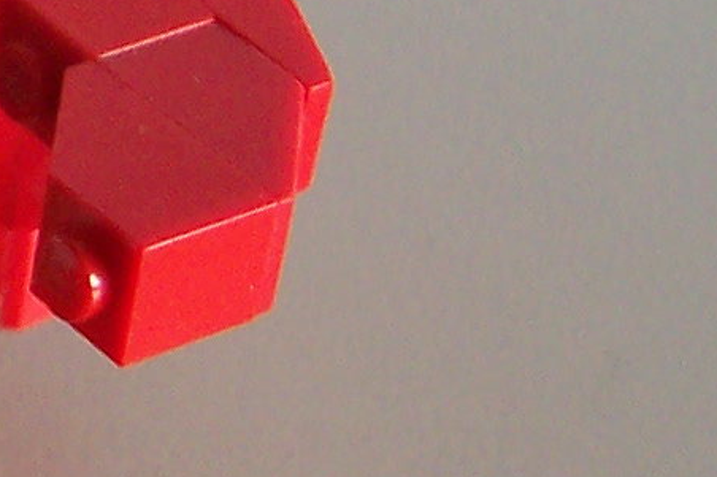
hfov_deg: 11.0
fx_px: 3444
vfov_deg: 7.8
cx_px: -630
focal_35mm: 173
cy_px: -185
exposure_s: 1/15
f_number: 2.8
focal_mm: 5.6
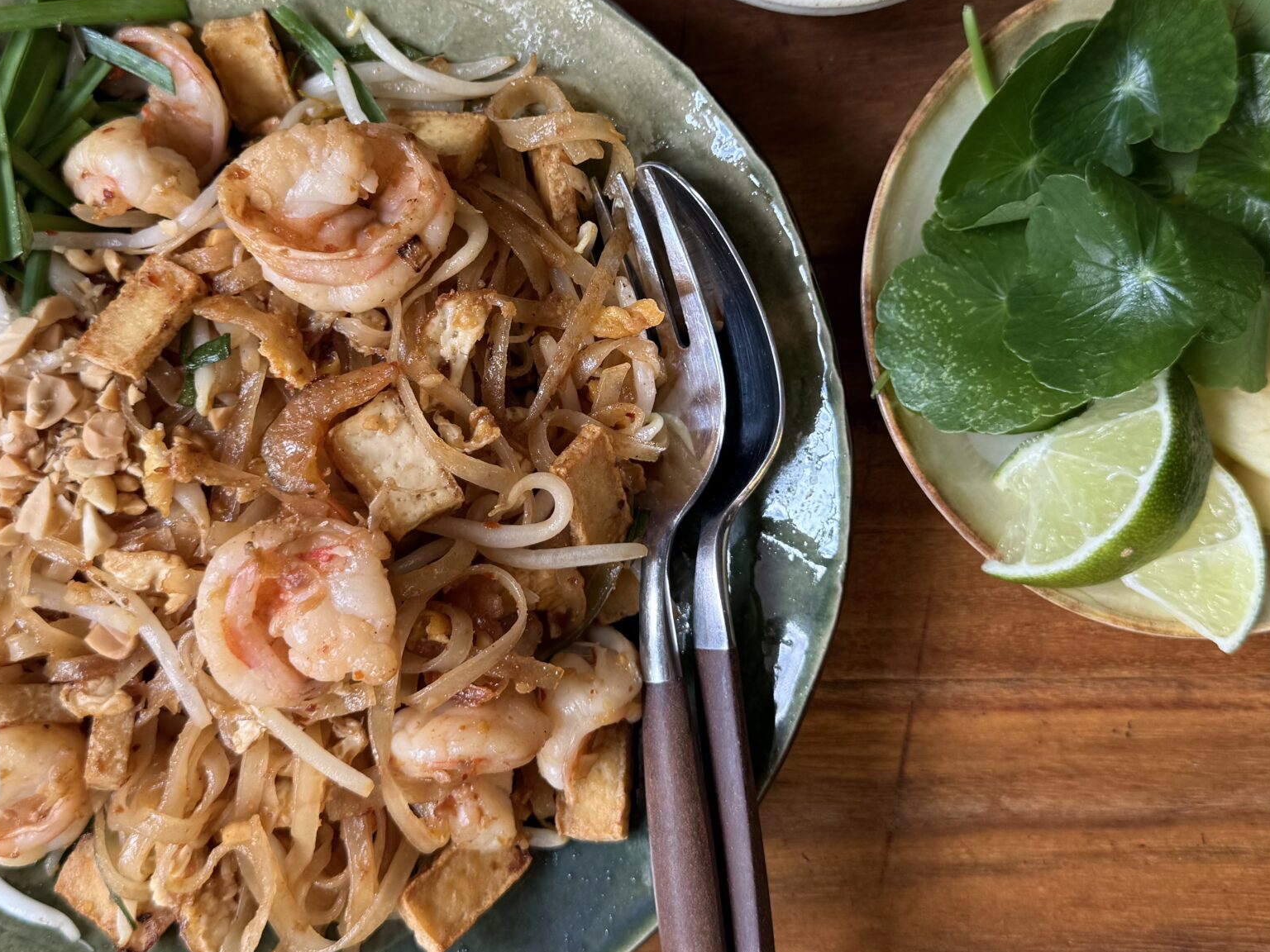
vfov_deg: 35.7
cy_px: 350
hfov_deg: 46.8
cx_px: 590
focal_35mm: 40
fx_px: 1468
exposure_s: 1/143
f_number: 1.78
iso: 64
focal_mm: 6.76
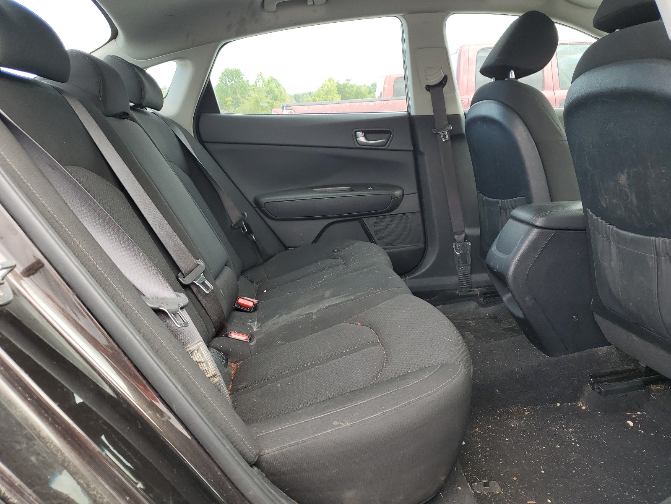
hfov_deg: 67.3
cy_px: 252
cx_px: 336
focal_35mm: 26
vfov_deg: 53.1
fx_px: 504
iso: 50
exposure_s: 1/141
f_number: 1.5
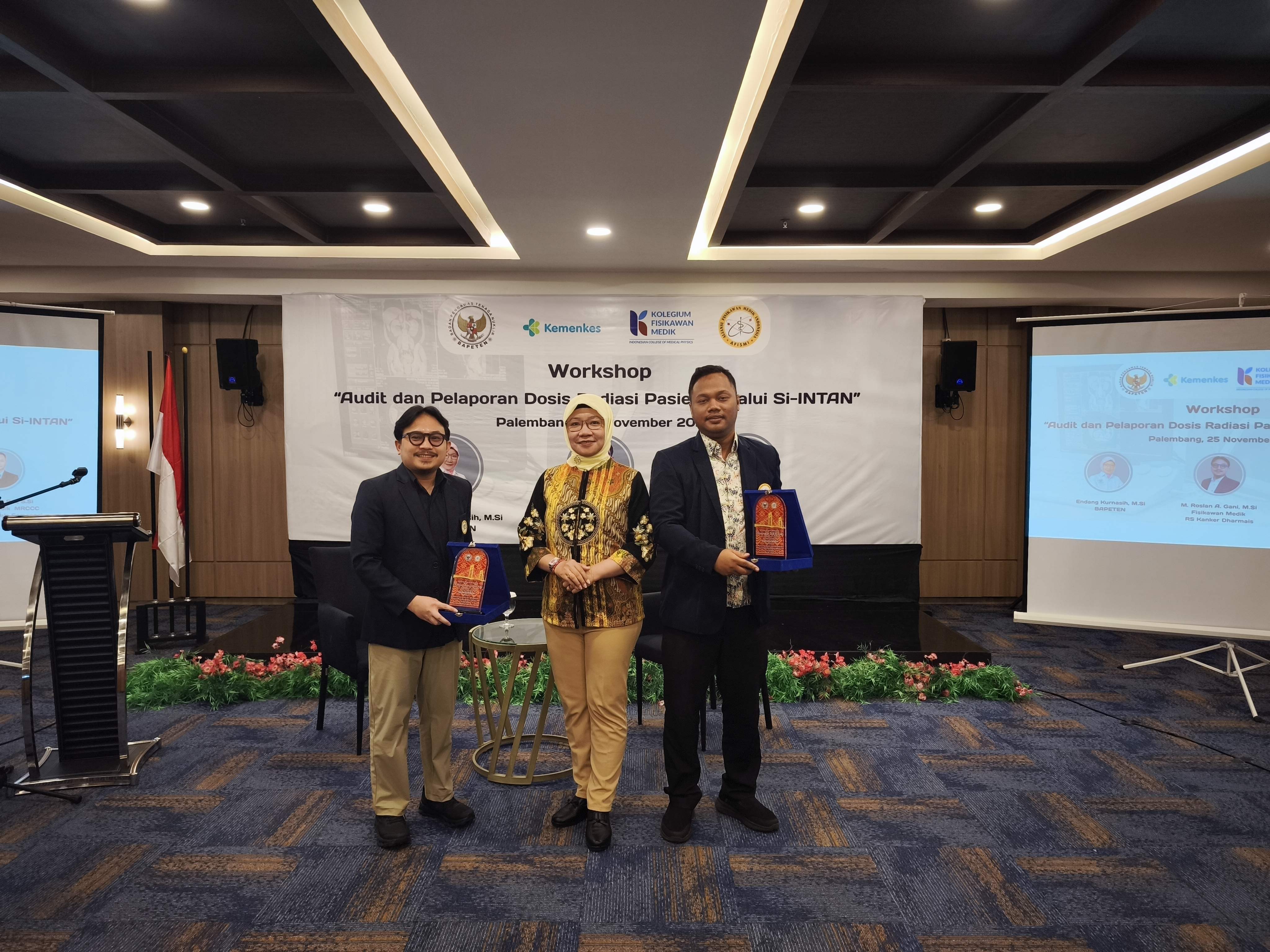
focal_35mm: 23
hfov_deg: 73.9
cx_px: 635
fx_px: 844
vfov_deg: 58.9
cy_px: 476
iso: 160
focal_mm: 6.57
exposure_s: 1/100
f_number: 1.6
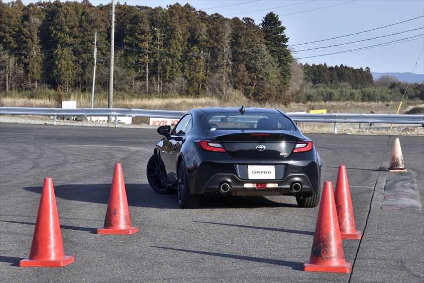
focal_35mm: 112
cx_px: 212
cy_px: 142
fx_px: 1325
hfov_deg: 18.2
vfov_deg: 12.2
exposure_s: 1/500
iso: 400
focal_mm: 75
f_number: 16
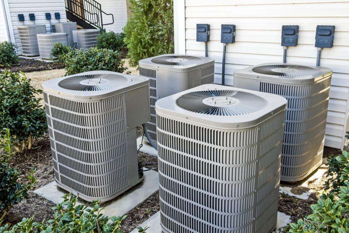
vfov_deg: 38.4
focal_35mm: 34
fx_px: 335
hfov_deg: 55.1
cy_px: 116
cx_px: 174
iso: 100
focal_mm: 23
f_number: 10
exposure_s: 1/13
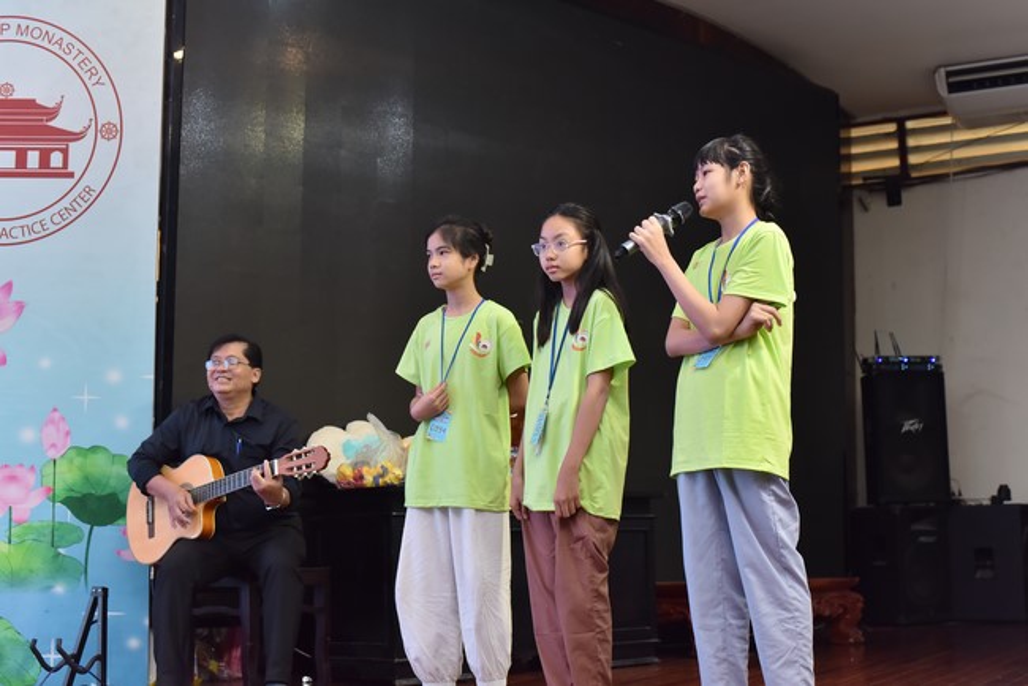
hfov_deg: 39.6
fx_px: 1428
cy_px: 343
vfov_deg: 27.0
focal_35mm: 50
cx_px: 514
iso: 1250
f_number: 4.5
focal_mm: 50
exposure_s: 1/125
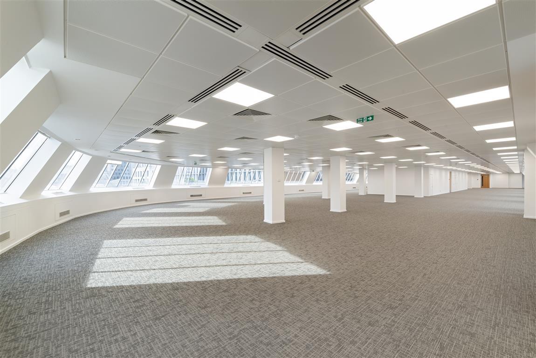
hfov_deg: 100.4
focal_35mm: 15
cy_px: 179
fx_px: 223
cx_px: 268
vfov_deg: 77.4
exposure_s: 1/10
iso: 320
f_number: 10
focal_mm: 15
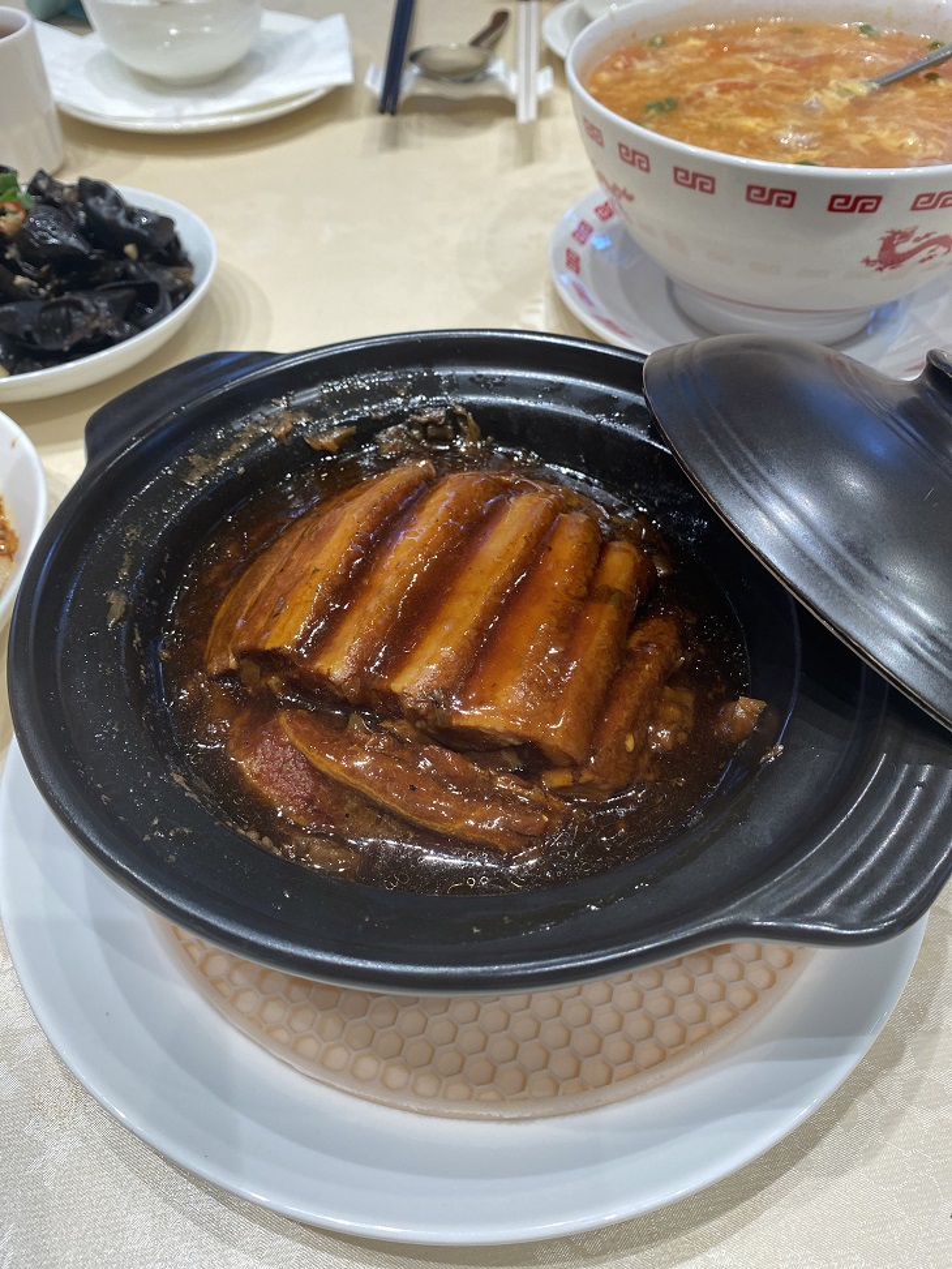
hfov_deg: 53.1
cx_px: 476
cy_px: 634
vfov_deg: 67.3
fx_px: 953
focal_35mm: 26
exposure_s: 1/121
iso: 125
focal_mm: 4.25
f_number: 1.8
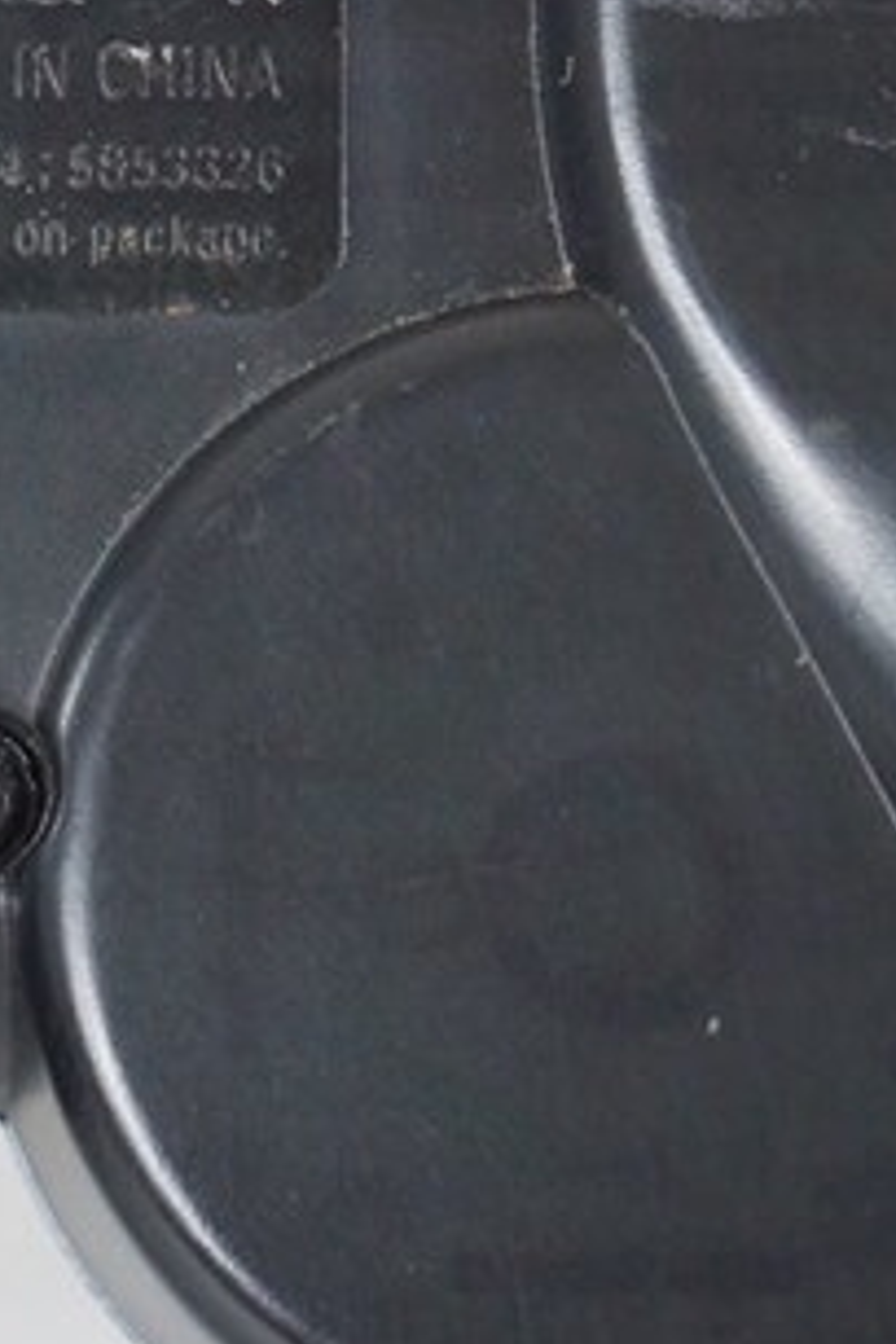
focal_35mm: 294
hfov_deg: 4.7
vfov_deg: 7.0
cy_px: -294
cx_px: -294
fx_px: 10975
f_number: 6.3
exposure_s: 1/60
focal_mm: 50
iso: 1600
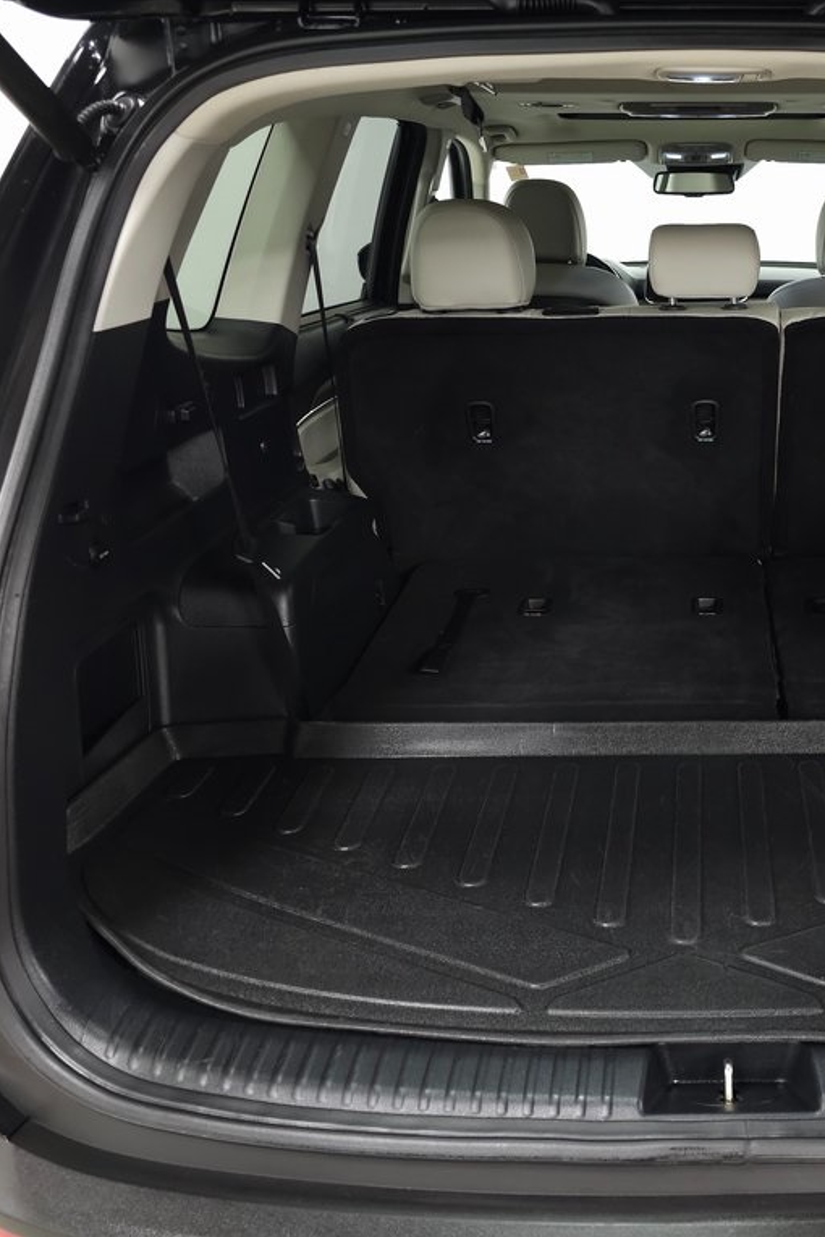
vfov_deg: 58.7
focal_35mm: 32
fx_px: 1100
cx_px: 710
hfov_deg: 38.8
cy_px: 618
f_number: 1.7
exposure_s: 1/60
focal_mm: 6.3
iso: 160
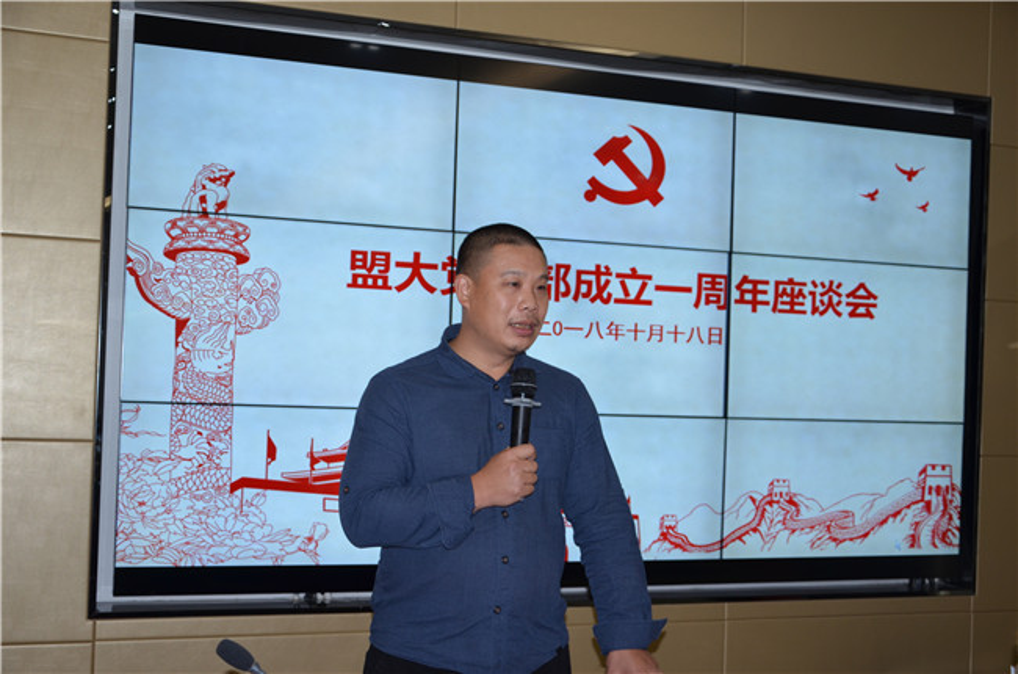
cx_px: 509
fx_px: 1439
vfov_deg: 26.3
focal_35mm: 51
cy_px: 337
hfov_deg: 39.0
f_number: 4.2
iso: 360
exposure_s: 1/125
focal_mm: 34
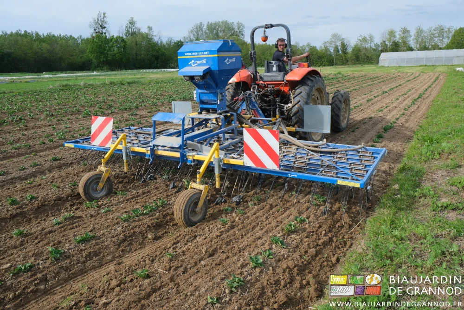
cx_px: 232
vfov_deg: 47.9
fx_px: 348
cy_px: 155
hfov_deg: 67.4
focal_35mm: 27
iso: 320
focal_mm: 18
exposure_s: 1/340
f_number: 7.1
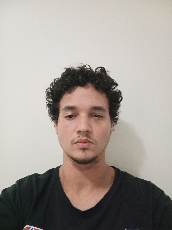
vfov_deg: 67.3
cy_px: 115
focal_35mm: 26
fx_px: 172
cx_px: 86
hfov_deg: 53.1
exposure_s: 1/20
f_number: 2
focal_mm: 2.77
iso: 1472
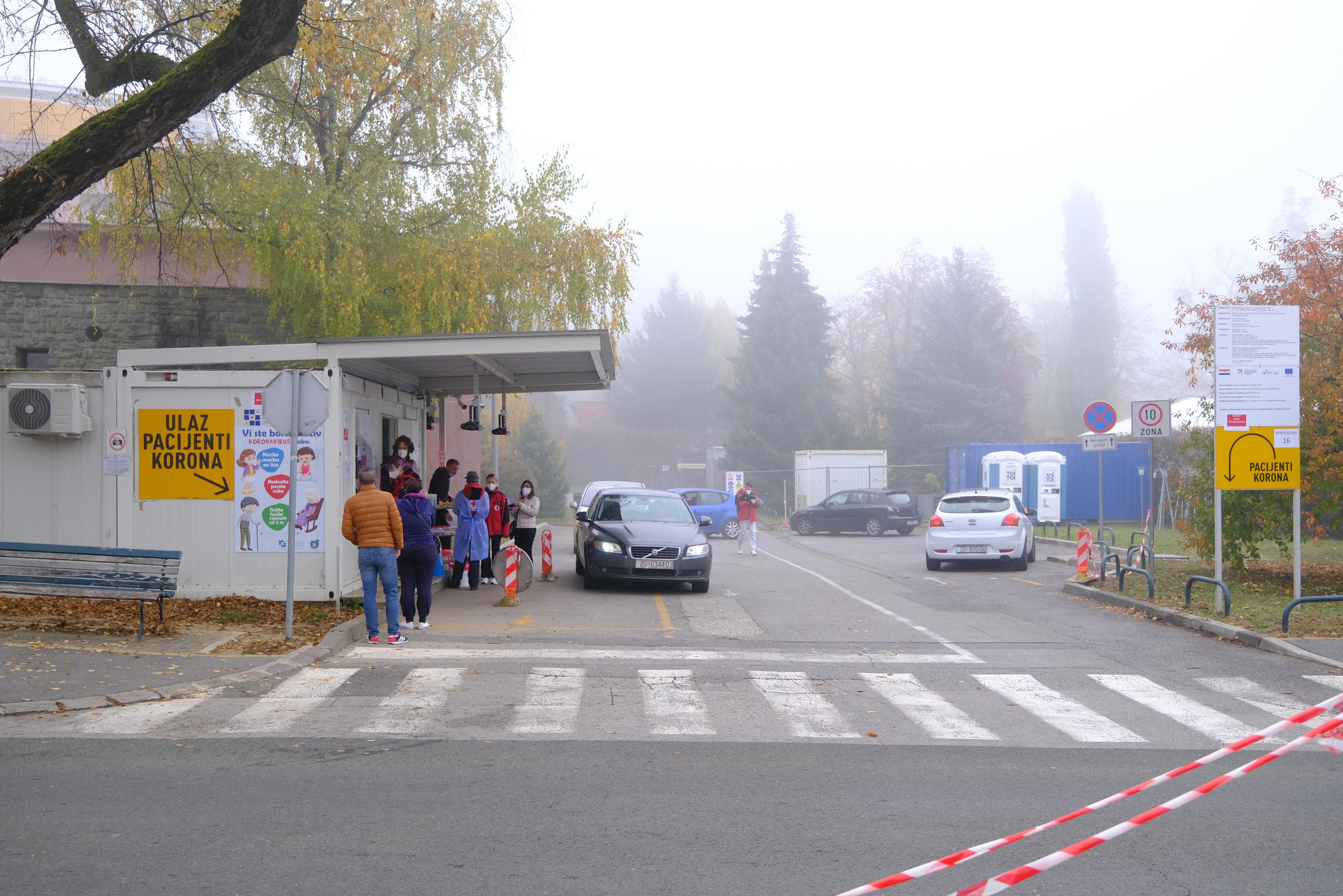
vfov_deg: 40.0
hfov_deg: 57.2
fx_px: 1231
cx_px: 672
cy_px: 448
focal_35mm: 33
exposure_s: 1/160
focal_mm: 22
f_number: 2.8
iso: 640
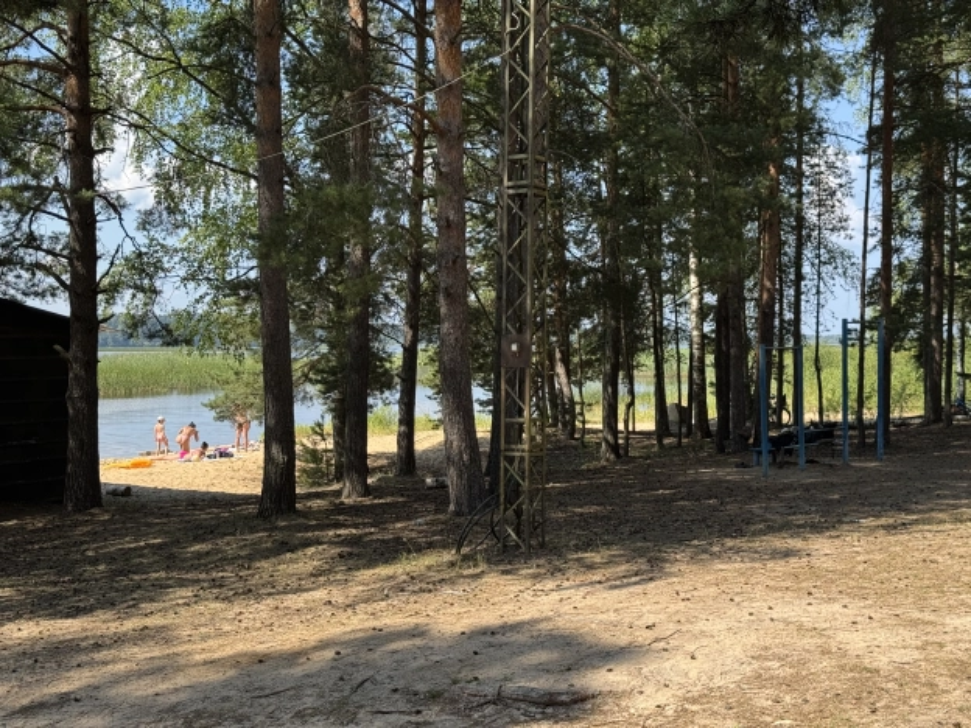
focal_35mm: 48
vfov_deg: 30.3
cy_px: 364
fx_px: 1346
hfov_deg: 39.7
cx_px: 486
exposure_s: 1/1524
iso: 64
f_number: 1.78
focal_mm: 6.76
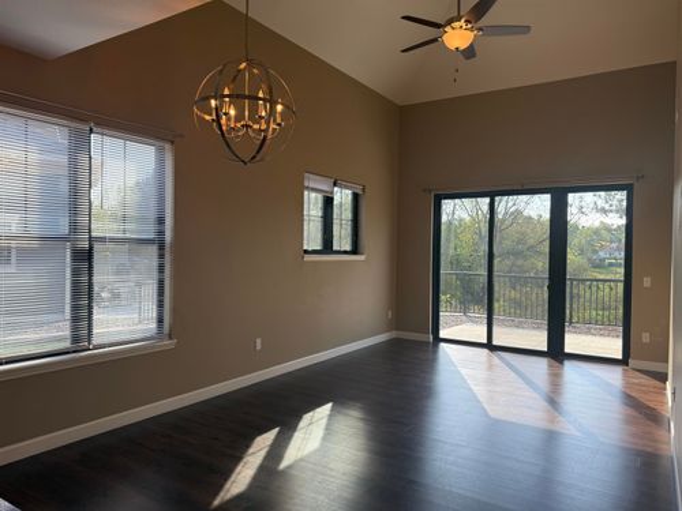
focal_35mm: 24
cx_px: 341
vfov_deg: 56.8
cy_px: 256
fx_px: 473
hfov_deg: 71.6
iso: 100
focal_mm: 6.76
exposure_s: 1/478
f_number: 1.78
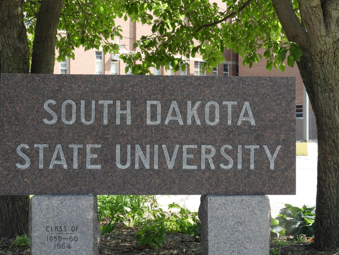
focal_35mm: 86
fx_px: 842
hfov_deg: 22.8
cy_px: 132
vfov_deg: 17.2
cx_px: 165
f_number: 4.5
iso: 100
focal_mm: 14.3
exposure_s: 1/125
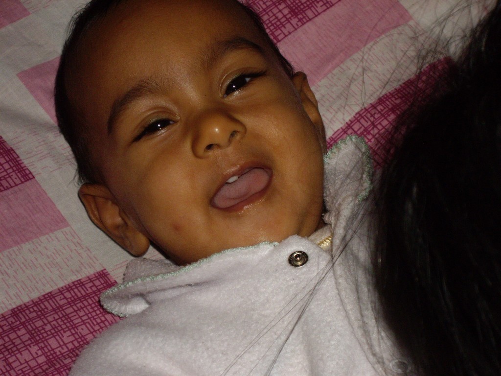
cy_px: 188
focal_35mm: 114
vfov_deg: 13.0
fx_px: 1650
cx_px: 250
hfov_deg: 17.3
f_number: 5.2
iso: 200
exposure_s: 1/125
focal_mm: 18.6
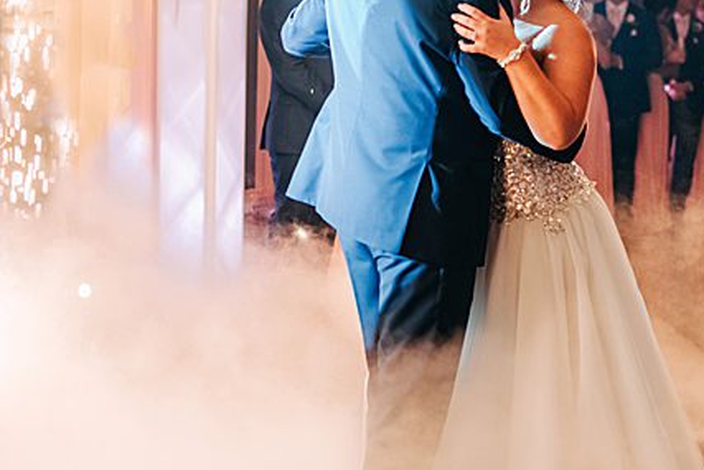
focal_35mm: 110
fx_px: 2152
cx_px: 379
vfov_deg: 12.5
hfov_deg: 18.6
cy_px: 199
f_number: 2
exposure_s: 1/200
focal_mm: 50
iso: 640
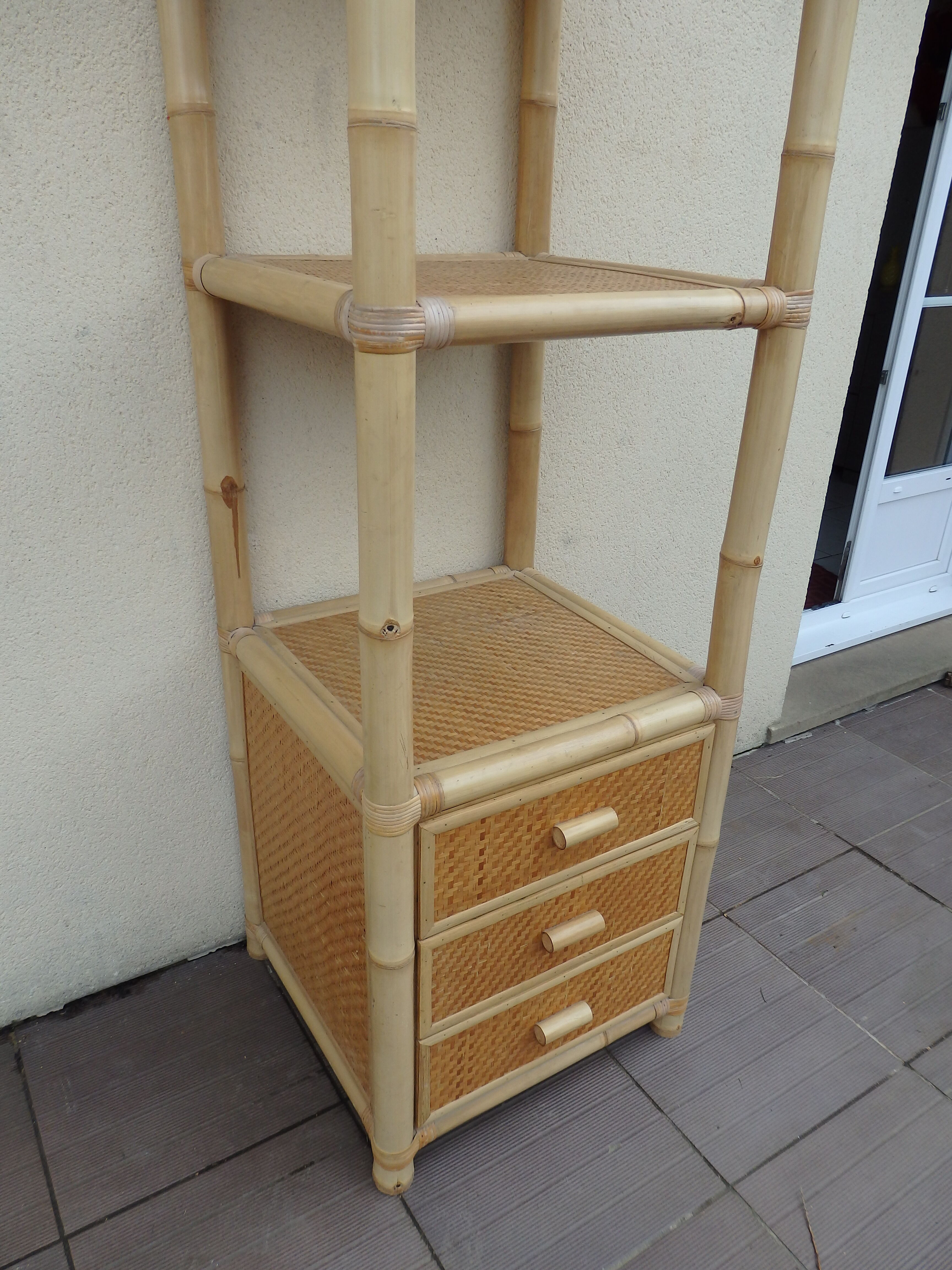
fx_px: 917
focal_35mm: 25
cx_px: 476
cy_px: 635
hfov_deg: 54.9
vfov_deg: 69.4
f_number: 3
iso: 125
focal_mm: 4.5
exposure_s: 1/320
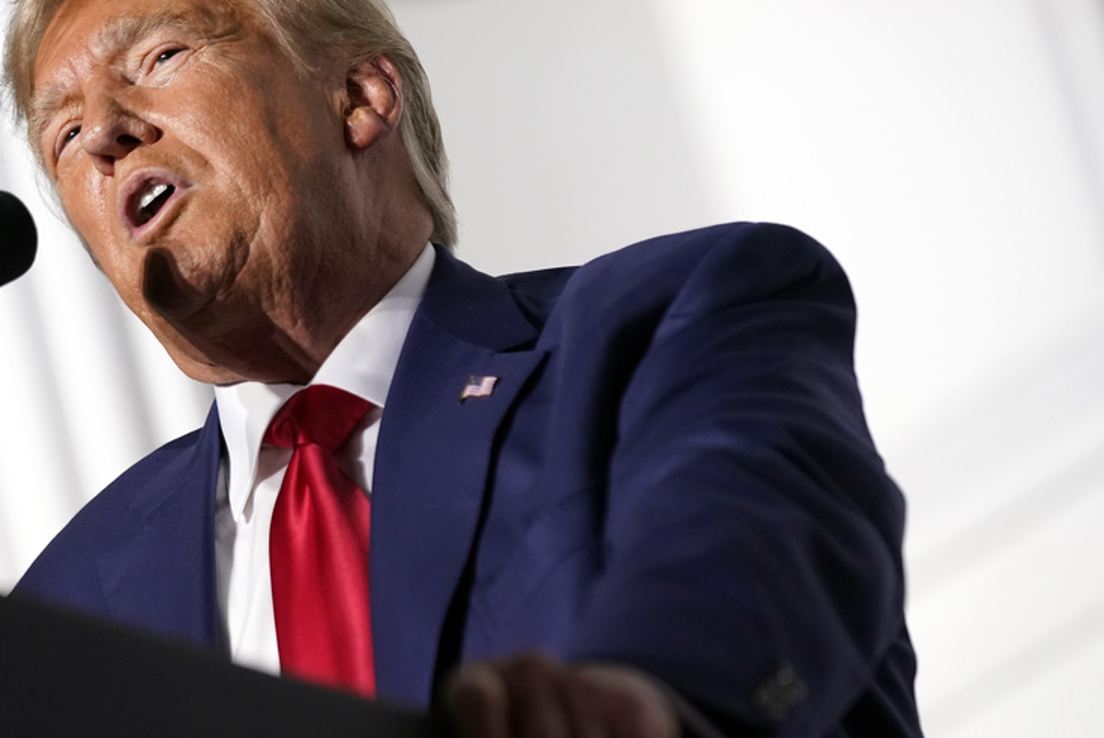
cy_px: 364
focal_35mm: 220
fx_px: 6750
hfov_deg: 9.3
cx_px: 379
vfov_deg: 6.3
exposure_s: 1/1600
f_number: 3.2
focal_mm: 158
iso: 3200
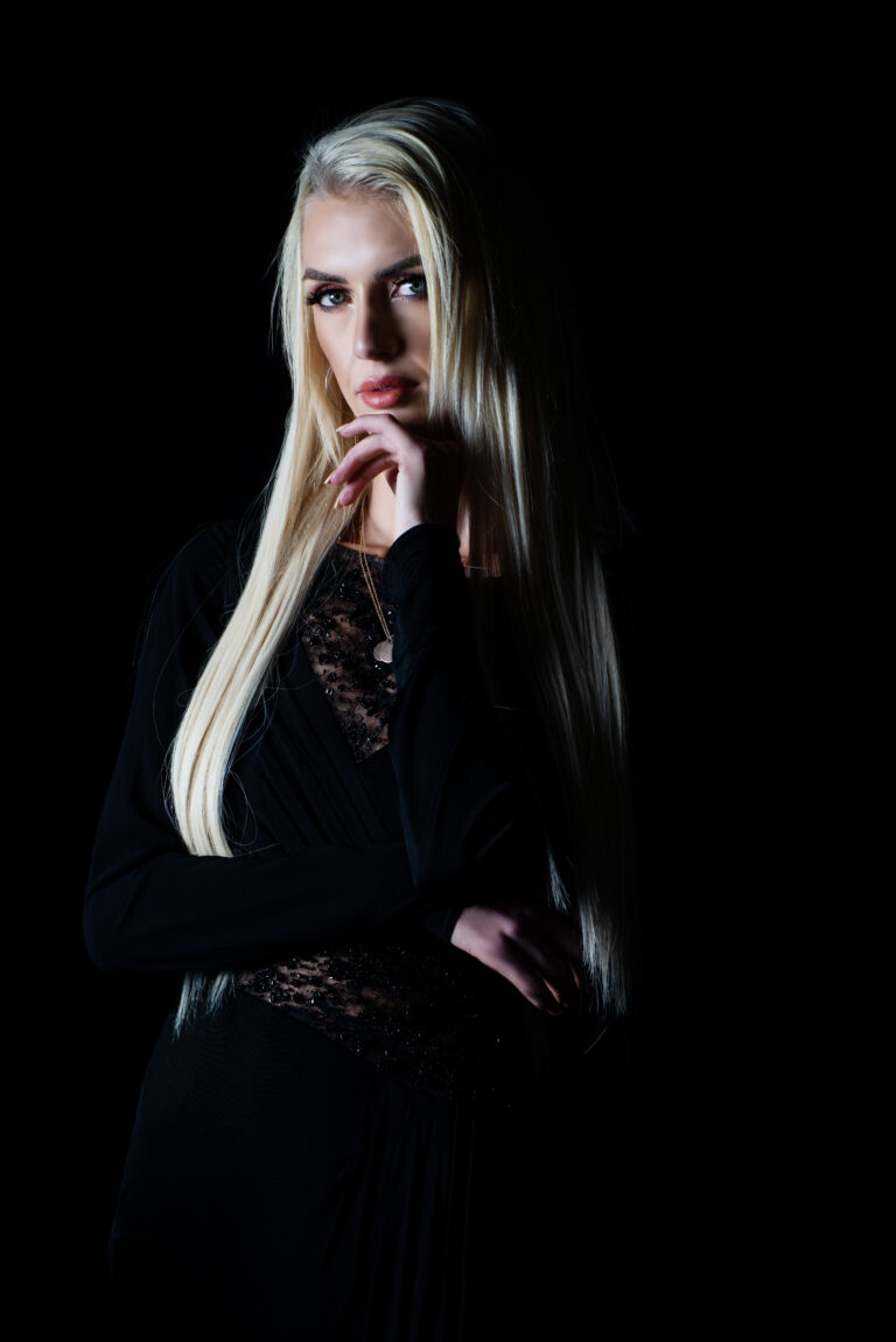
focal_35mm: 210
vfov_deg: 9.8
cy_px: 671
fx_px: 7835
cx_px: 448
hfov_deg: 6.5
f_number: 6
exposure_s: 1/160
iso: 50
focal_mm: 210
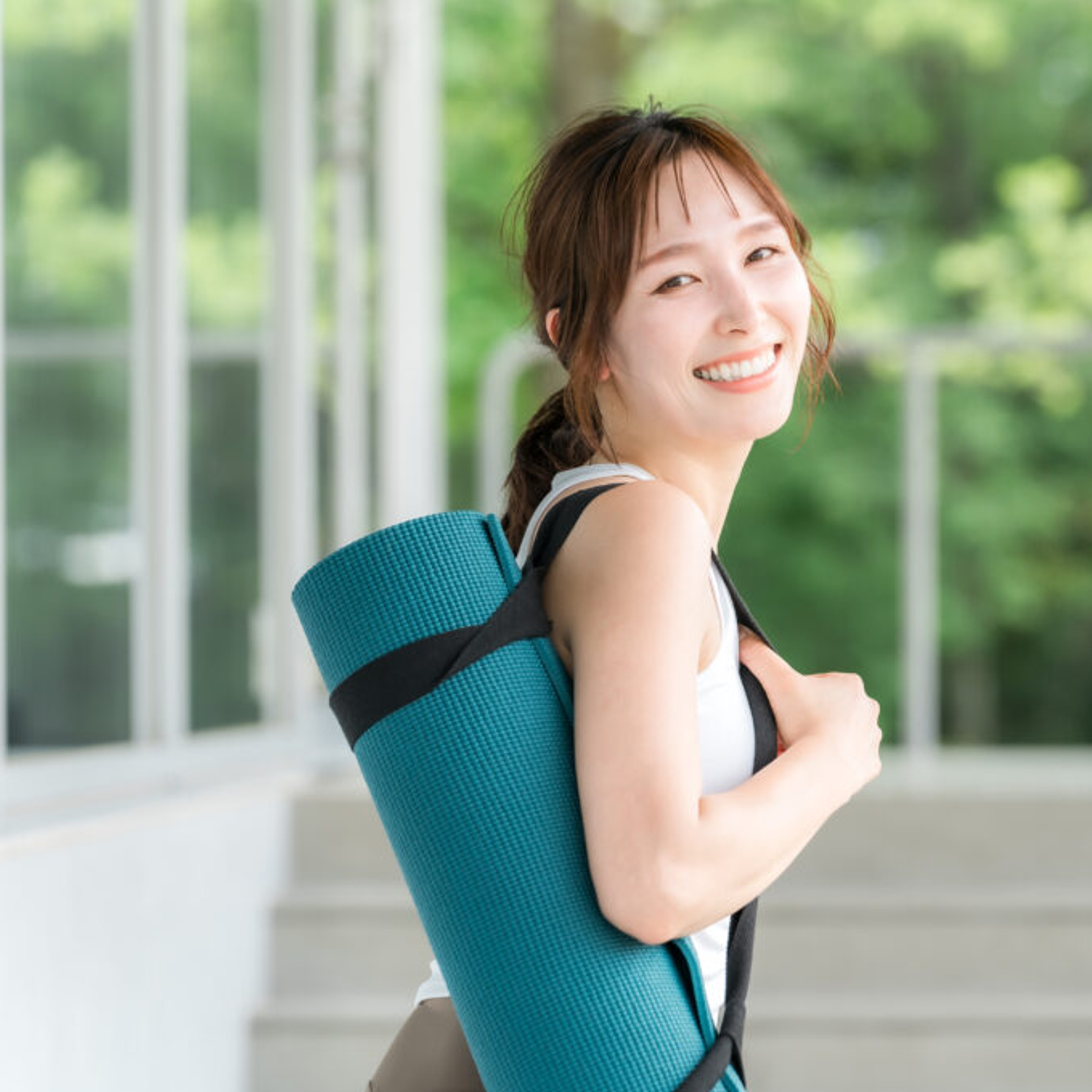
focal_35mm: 192
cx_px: 753
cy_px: 547
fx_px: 6853
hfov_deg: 9.1
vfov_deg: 9.1
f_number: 4
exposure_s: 1/200
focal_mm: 150
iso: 100
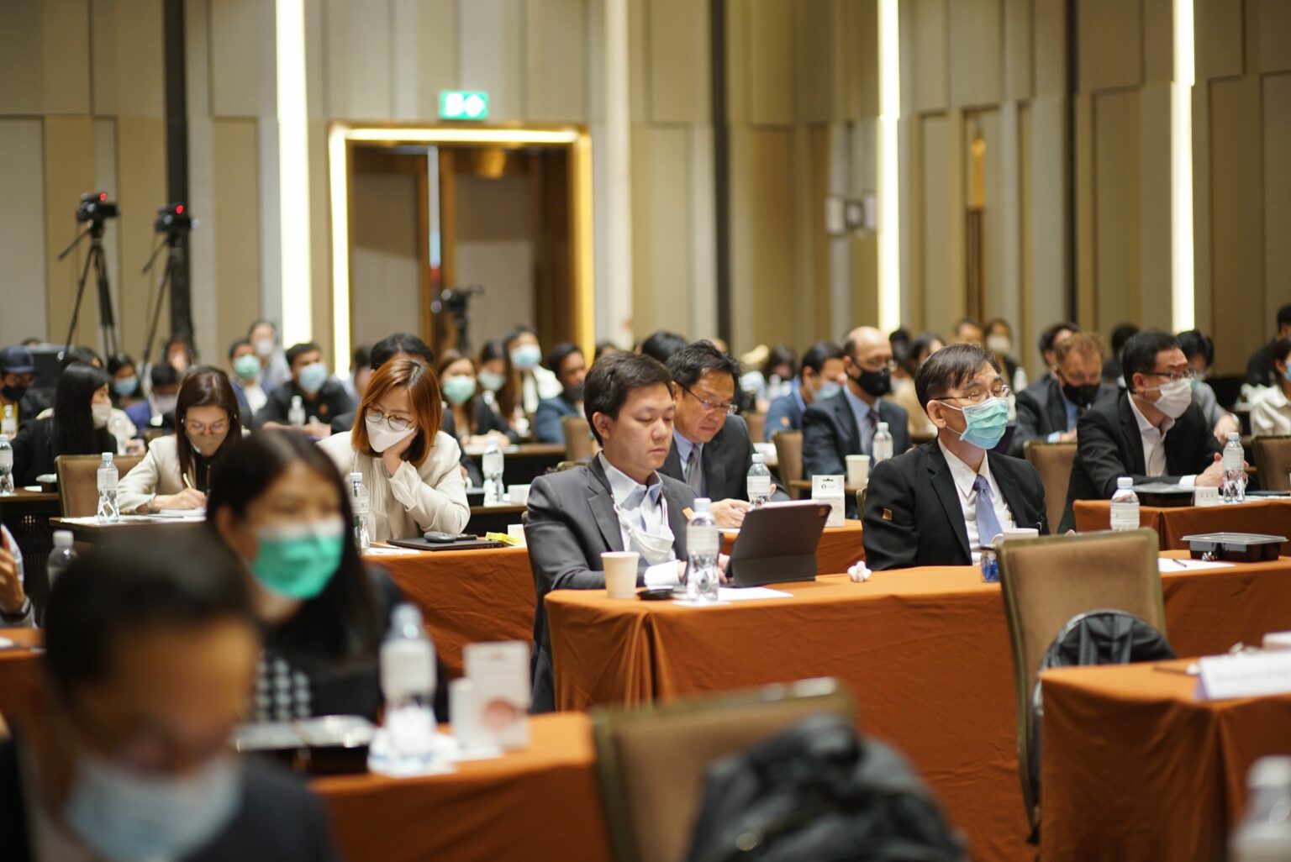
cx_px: 646
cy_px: 431
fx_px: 3050
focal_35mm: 85
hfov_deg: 23.9
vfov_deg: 16.1
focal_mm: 85
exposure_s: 1/60
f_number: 2
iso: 800
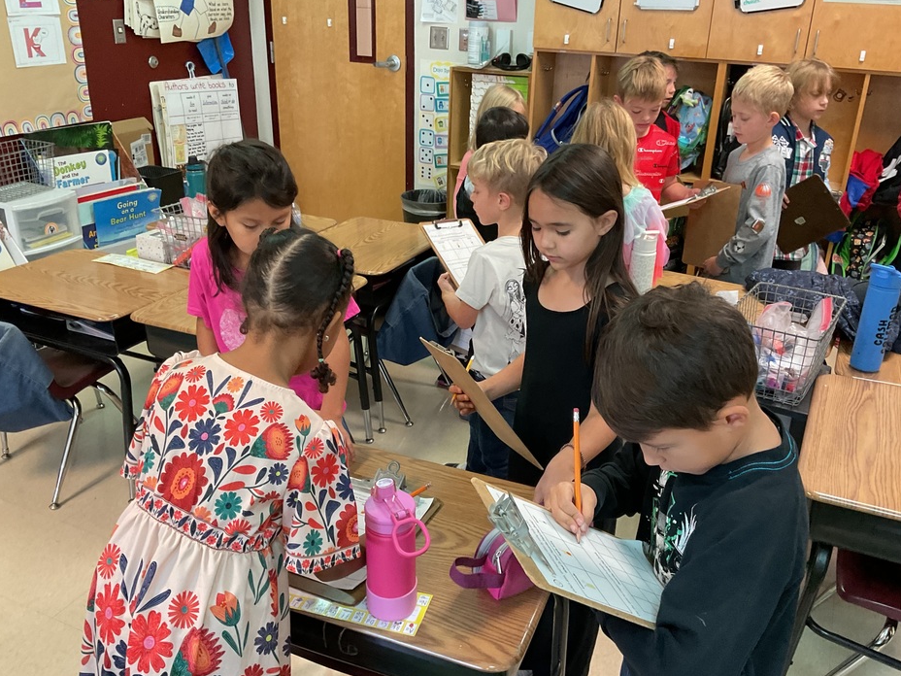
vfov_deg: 44.2
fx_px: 833
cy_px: 344
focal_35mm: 32
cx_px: 462
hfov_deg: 56.8
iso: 200
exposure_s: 1/60
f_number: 1.8
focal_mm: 3
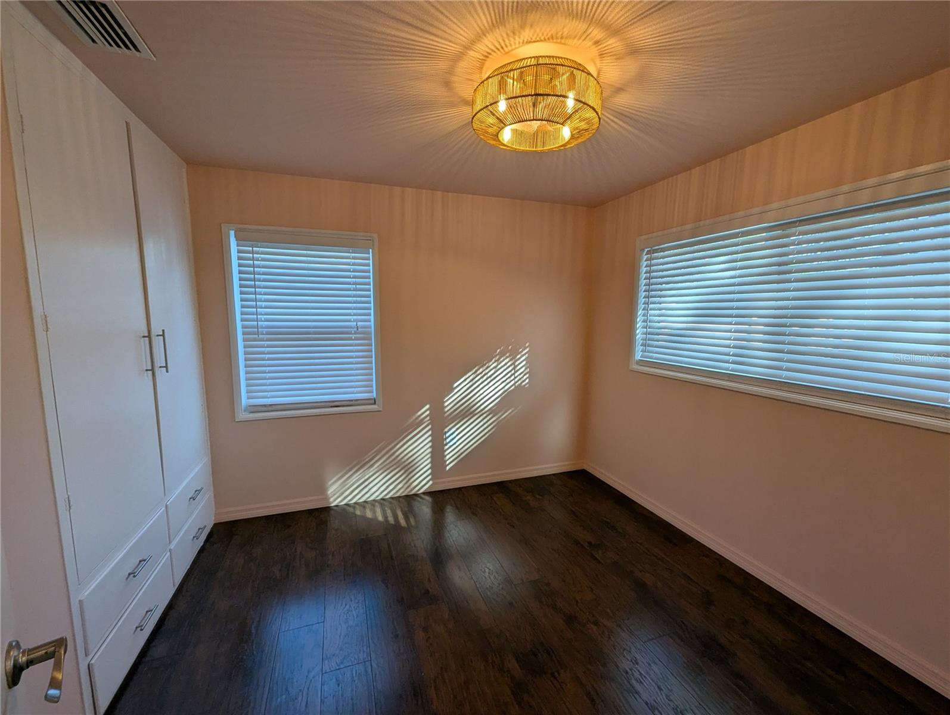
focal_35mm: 13
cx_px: 475
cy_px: 358
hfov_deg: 106.1
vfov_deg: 90.1
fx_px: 357
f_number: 2.2
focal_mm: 1.95
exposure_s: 1/60
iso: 45
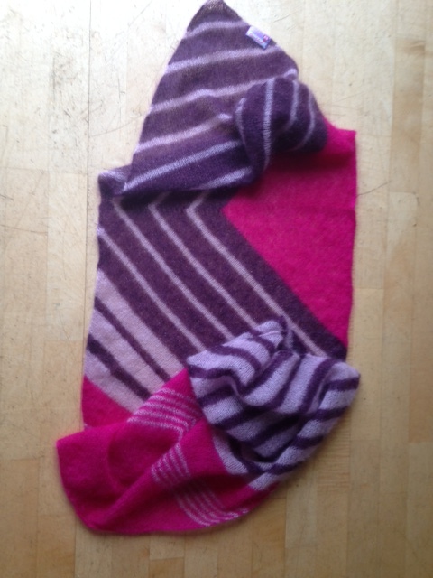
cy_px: 289
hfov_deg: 42.9
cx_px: 216
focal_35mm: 33
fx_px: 550
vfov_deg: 55.4
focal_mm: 4.12
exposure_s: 1/24
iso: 50
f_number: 2.4
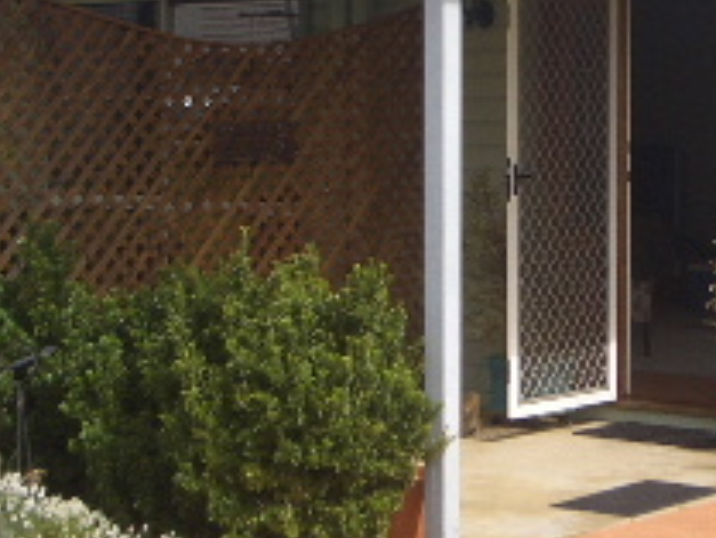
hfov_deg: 18.0
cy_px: 158
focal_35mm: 107
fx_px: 2214
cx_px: 685
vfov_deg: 13.8
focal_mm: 5.8
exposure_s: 1/320
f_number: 4.3
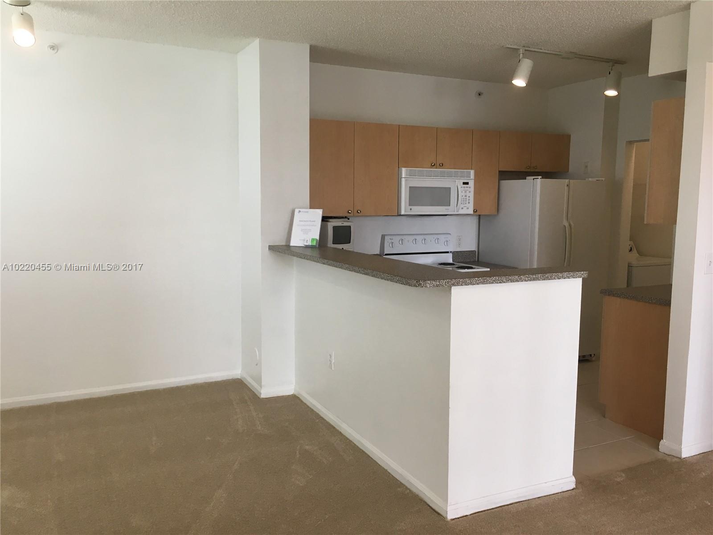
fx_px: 597
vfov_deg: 48.2
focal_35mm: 29
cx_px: 356
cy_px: 268
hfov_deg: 61.7
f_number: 2.2
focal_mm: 4.15
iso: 32
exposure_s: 1/30
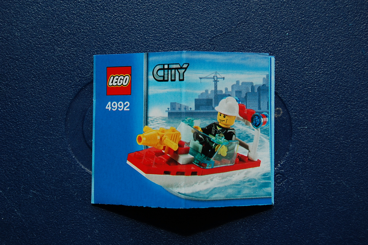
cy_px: 122
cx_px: 184
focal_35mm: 82
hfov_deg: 24.6
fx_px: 843
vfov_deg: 16.5
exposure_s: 1/200
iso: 200
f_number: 7.1
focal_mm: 55
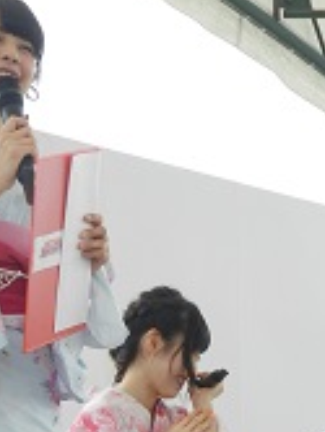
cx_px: -10
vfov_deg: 14.9
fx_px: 1623
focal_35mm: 130
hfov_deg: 11.3
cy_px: 414
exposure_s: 1/60
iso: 160
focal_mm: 9.4
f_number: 4.4
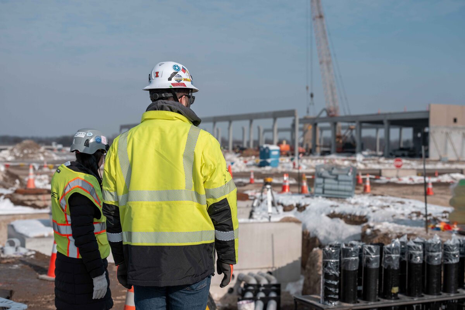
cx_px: 232
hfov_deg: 37.5
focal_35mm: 53
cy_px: 155
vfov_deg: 25.5
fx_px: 685
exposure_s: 1/4000
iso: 125
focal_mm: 53
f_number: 3.5
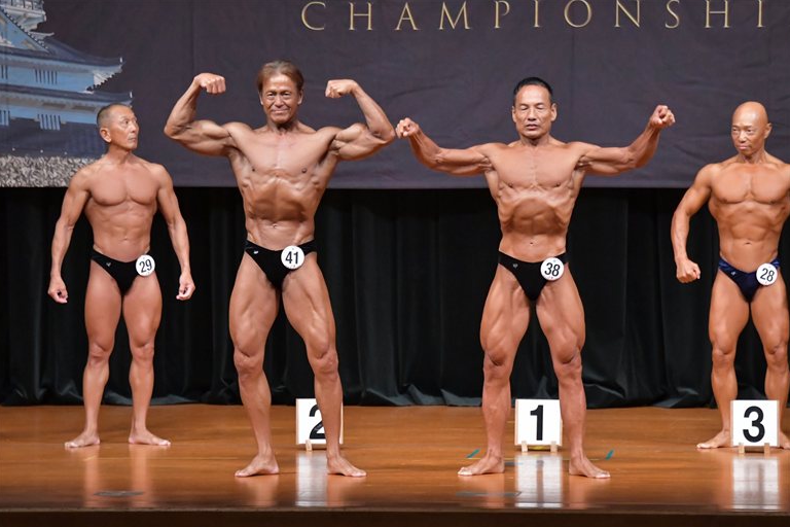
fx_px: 4981
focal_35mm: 227
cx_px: 393
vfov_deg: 6.1
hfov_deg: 9.1
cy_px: 265
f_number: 5.6
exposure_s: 1/400
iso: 6400
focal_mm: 150
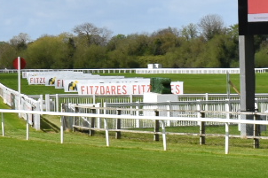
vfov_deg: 5.9
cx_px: -244
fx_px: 1739
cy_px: 23
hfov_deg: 8.4
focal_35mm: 234
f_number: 10
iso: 200
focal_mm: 29
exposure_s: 1/400
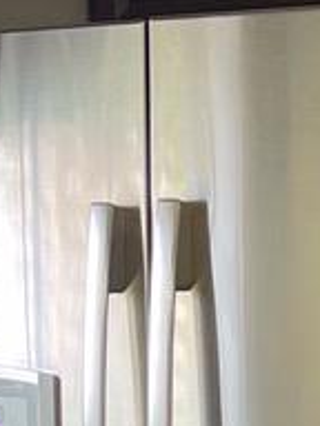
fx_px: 2465
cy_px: 1007
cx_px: 393
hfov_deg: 7.4
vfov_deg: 9.0
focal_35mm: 200
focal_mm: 5.1
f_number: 1.6
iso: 125
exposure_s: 1/120
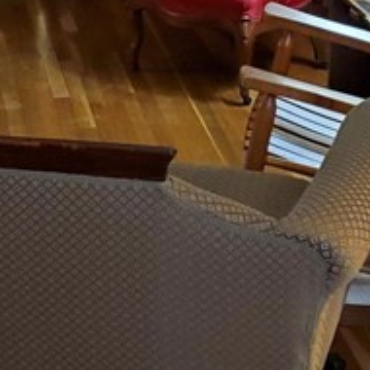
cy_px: -76
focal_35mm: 124
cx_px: 193
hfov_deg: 14.1
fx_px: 1500
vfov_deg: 13.7
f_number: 1.5
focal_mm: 4.3
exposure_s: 1/39
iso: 320
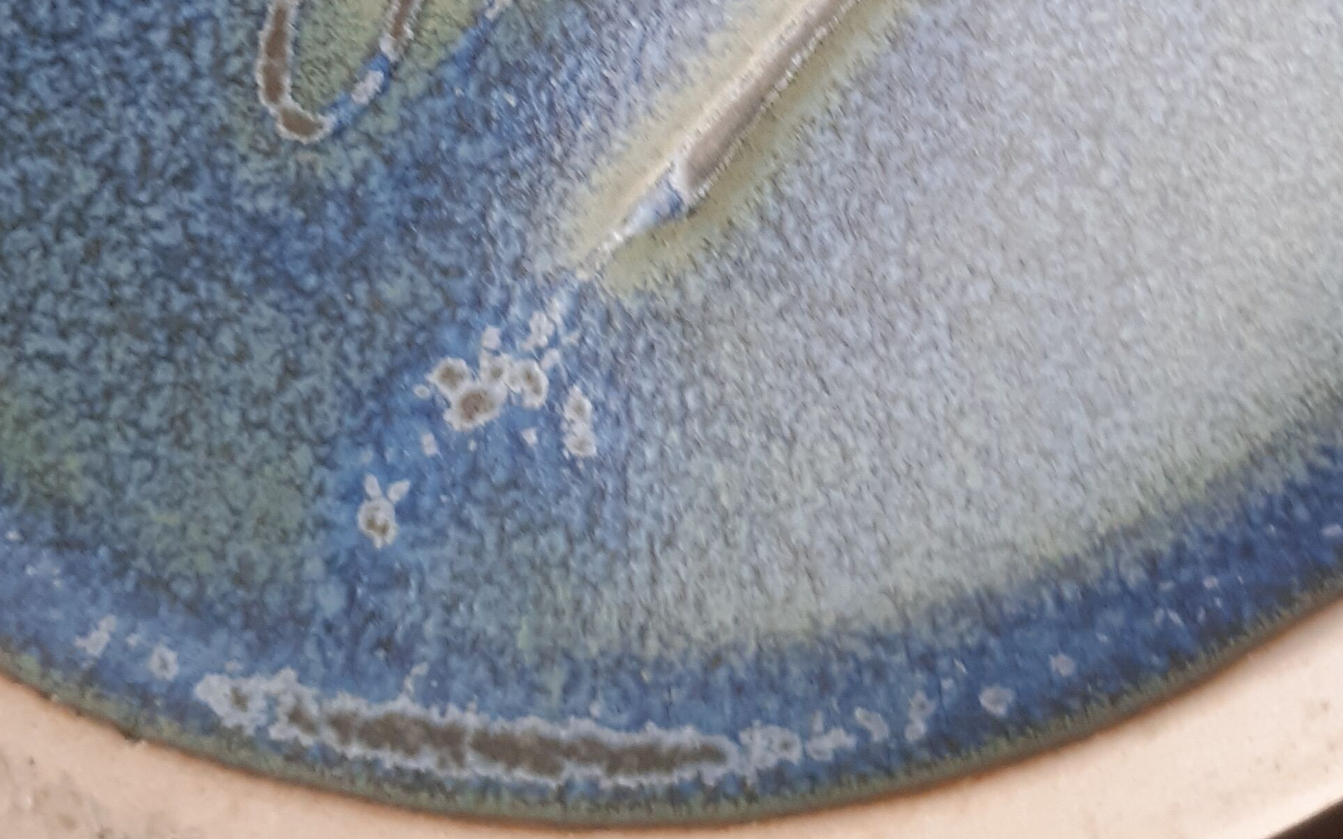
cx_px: 675
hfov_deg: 33.5
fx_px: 2232
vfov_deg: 19.0
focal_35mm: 61
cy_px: -378
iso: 64
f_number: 1.9
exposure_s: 1/50
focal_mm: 3.6
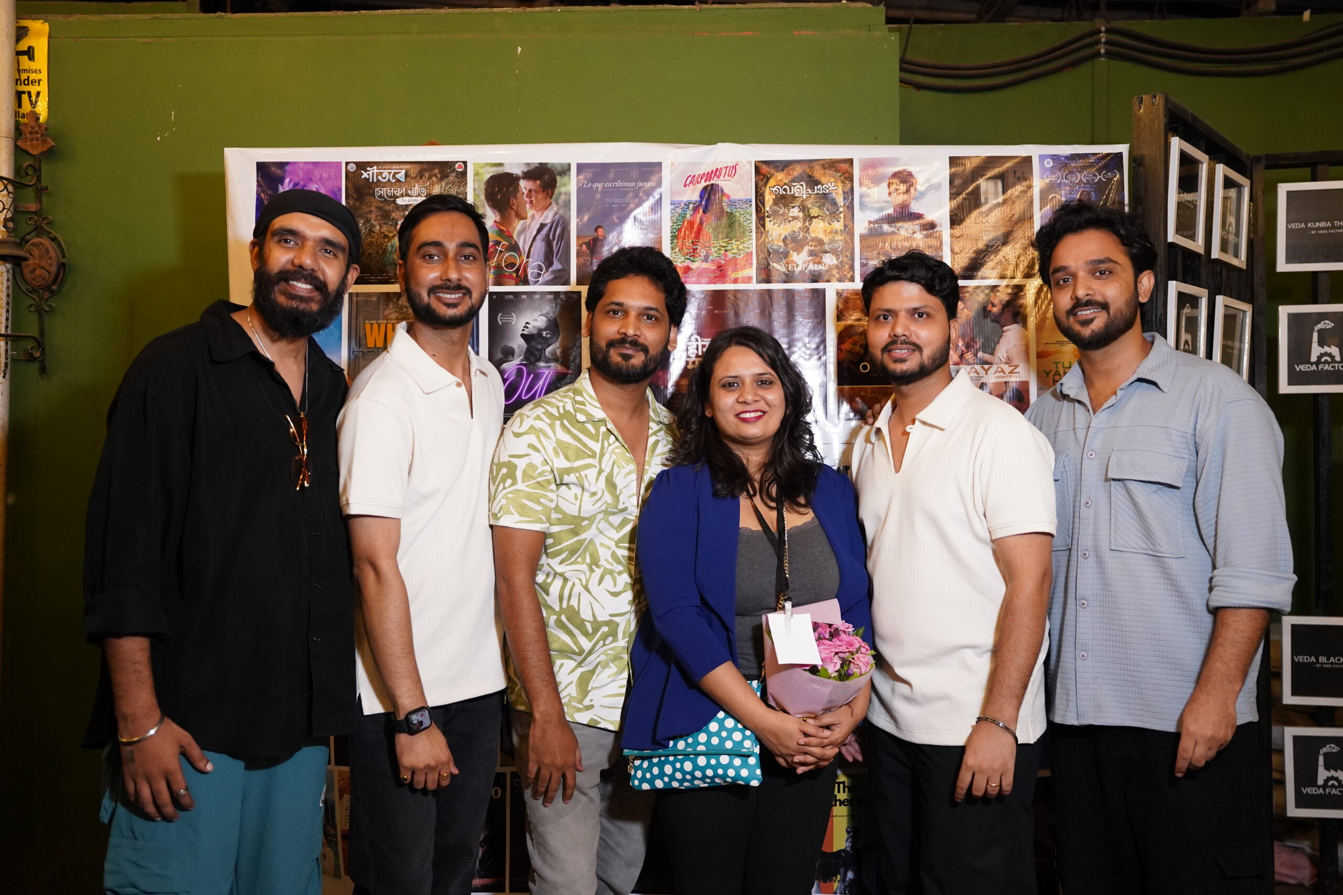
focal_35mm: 32
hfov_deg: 58.7
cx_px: 672
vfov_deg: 41.1
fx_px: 1194
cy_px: 448
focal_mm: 32
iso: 4000
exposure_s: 1/100
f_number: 2.8
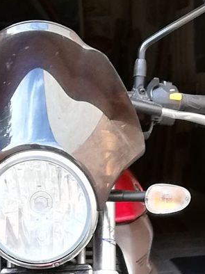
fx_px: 1130
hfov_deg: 10.3
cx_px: 8
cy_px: 431
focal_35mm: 143
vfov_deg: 13.0
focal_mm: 3.81
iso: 100
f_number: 2.2
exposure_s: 1/100
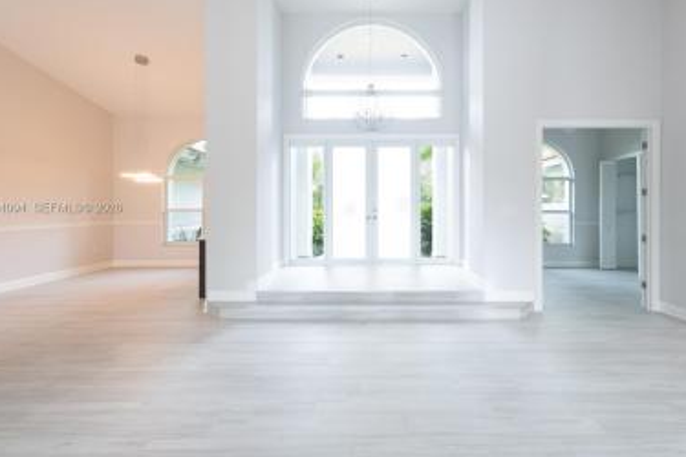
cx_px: 373
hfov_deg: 89.8
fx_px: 343
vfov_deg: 67.3
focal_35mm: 18
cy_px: 208
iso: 200
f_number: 5.6
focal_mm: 10
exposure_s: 1/5
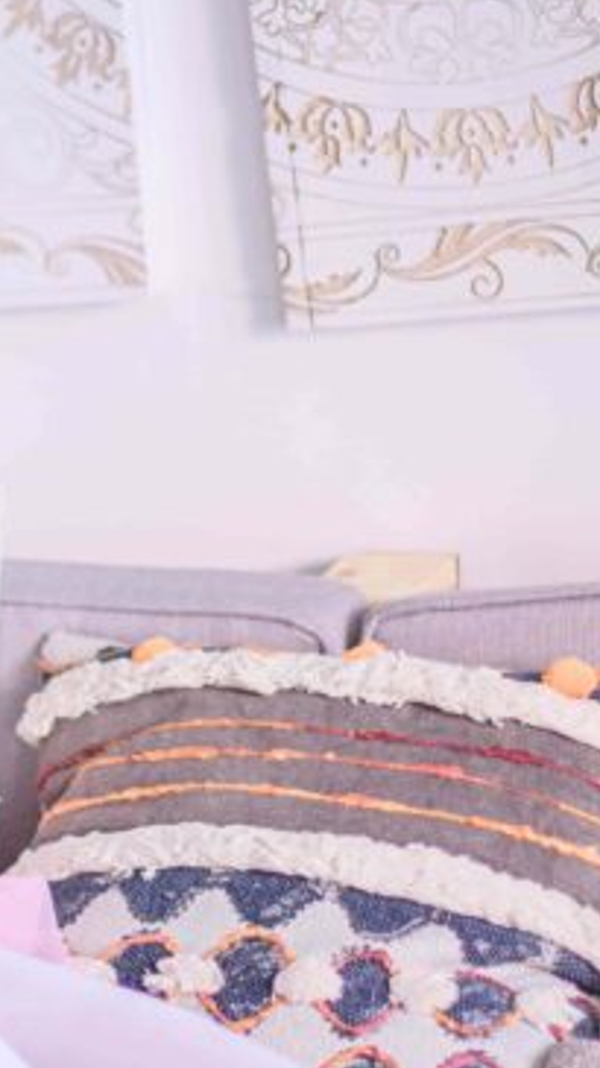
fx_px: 4163
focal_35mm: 147
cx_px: -266
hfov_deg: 8.1
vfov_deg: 14.6
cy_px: 593
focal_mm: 50
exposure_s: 1/40
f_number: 1.2
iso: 160
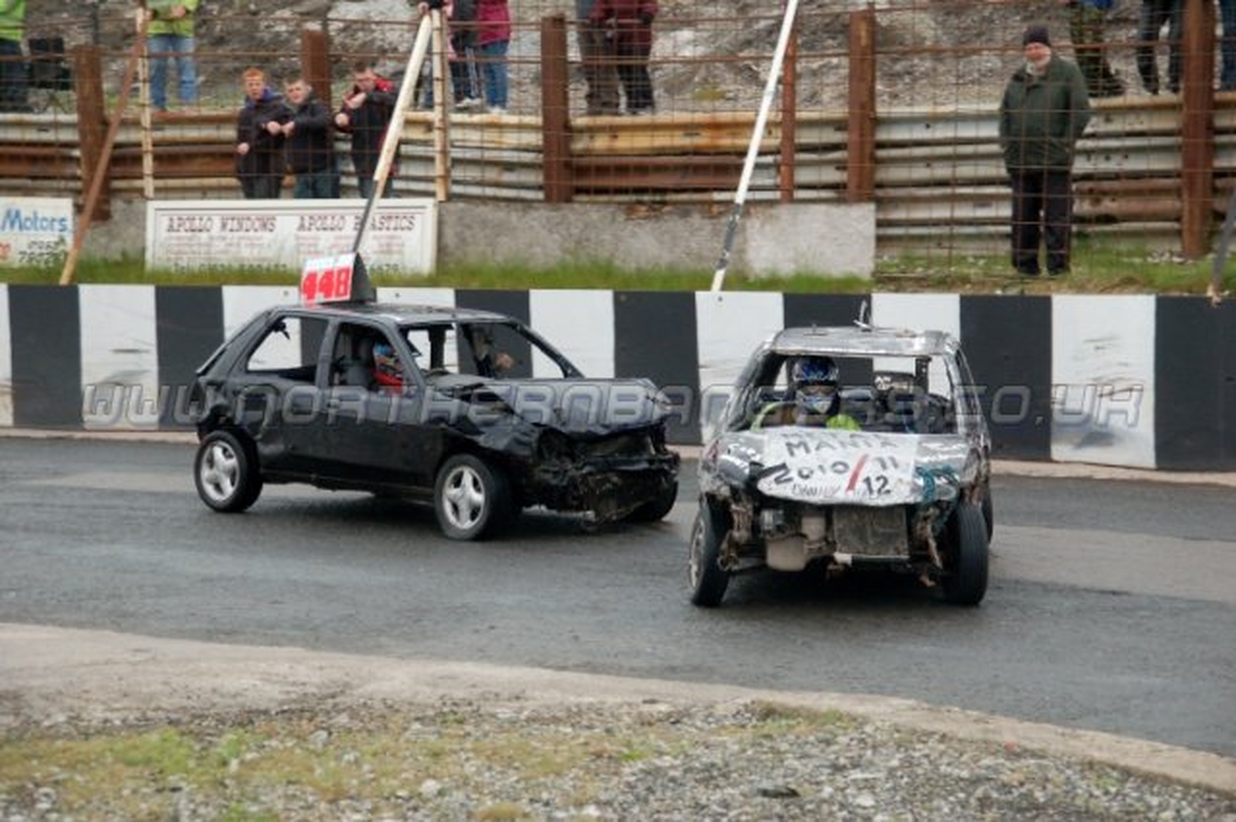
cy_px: 411
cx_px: 618
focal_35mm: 117
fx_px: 4015
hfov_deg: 17.5
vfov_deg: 11.7
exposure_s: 1/500
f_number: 5.6
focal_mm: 78
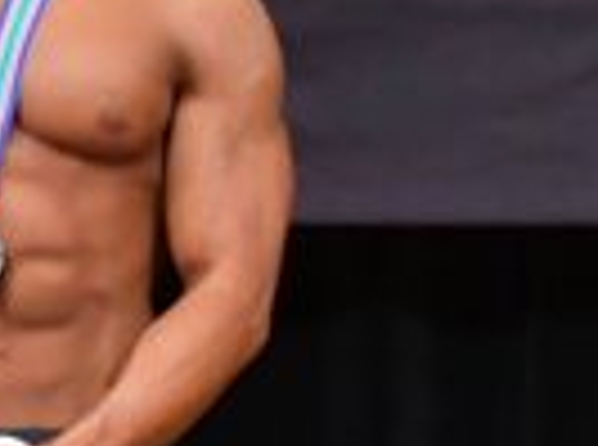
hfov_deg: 1.3
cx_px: 1693
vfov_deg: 1.0
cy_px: 536
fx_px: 26136
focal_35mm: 1517
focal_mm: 180
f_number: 5.6
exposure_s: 1/400
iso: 5000
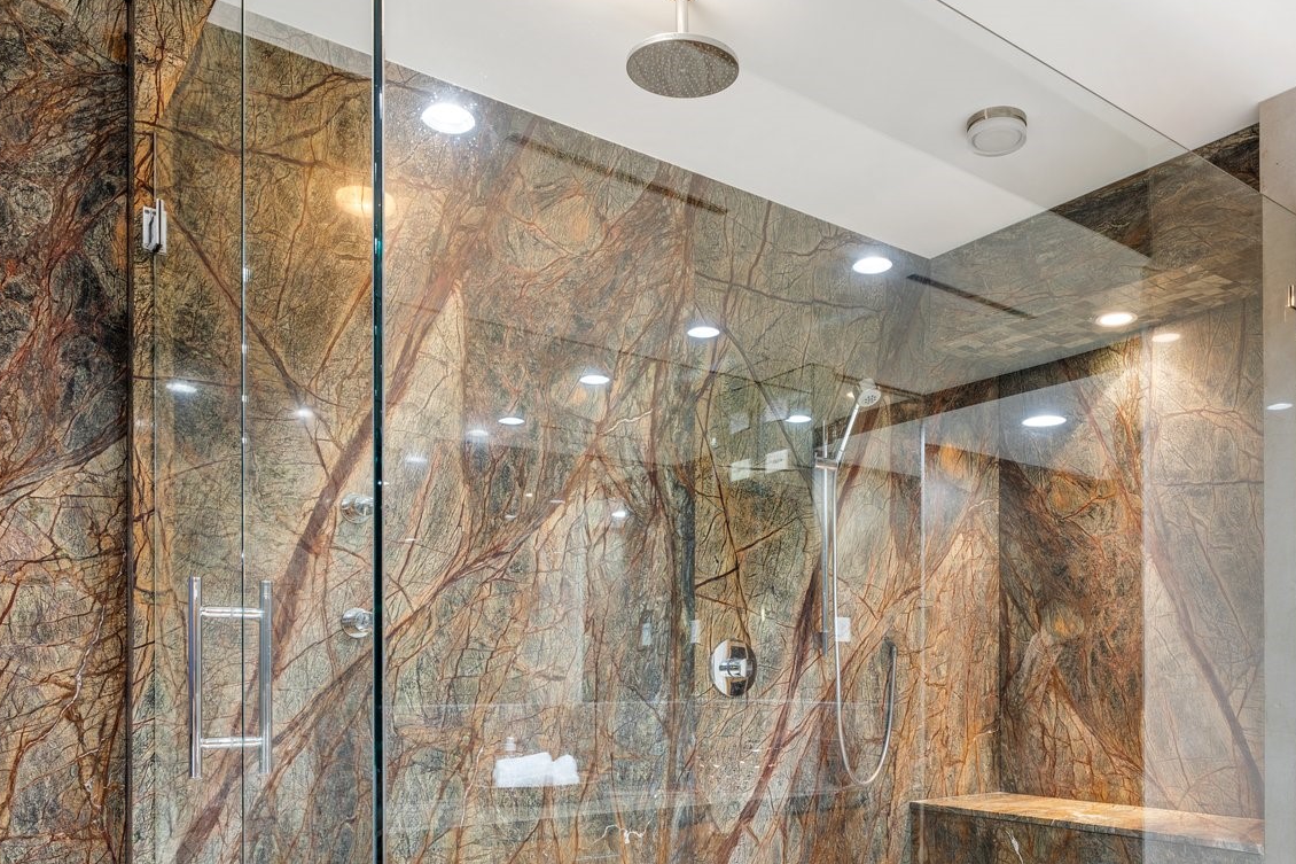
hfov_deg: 63.1
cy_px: 657
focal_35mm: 29
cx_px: 772
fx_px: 1044
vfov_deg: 43.4
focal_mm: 16
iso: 100
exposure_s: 8
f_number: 8
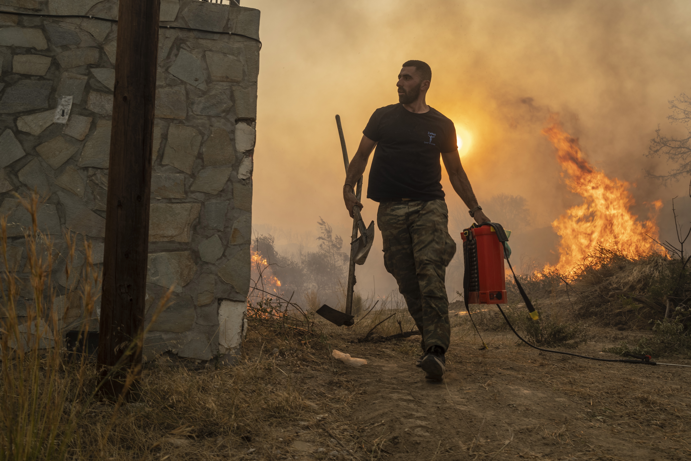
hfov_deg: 54.4
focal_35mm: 35
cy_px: 230
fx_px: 672
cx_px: 346
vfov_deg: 37.9
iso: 50
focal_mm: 35
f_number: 7.1
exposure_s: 1/100
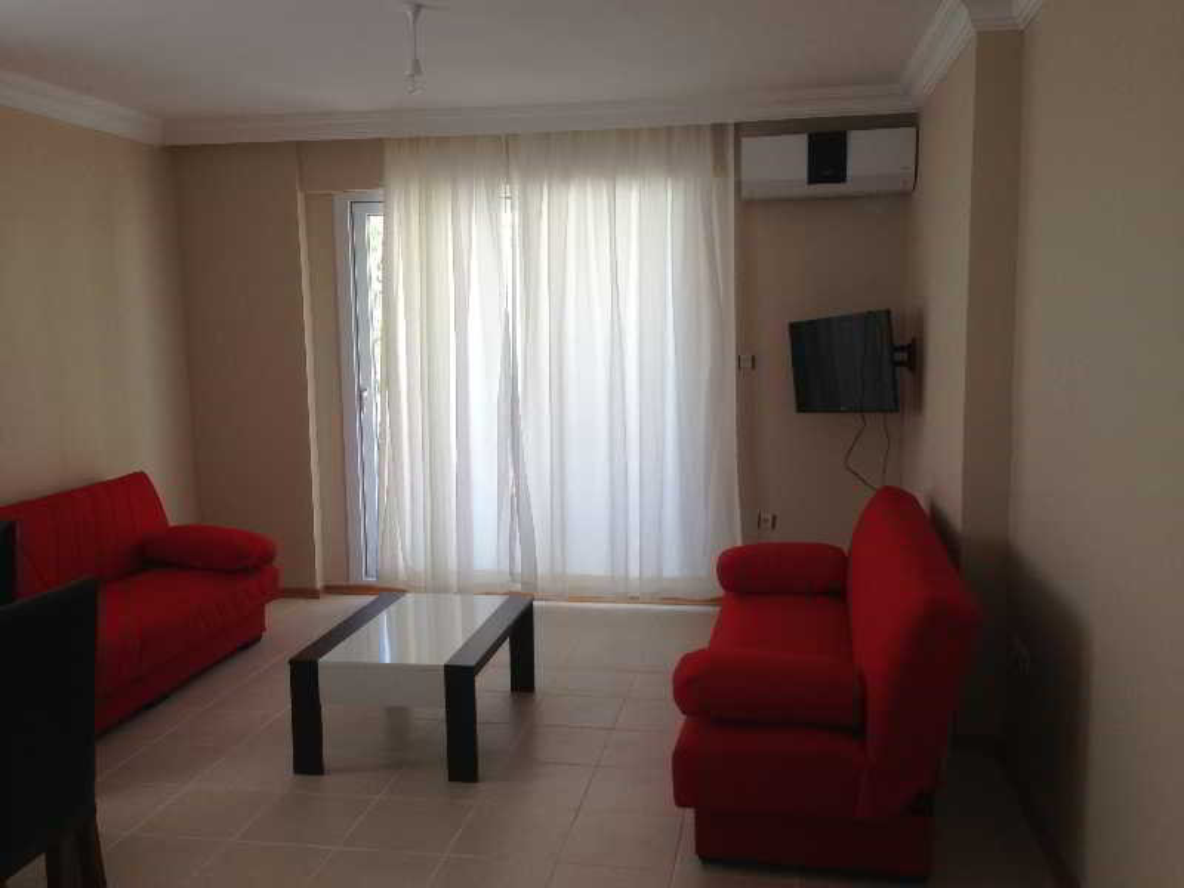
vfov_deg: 42.9
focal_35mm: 33
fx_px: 1129
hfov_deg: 55.4
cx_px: 592
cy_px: 444
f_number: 2.4
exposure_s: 1/138
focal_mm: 4.13
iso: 50
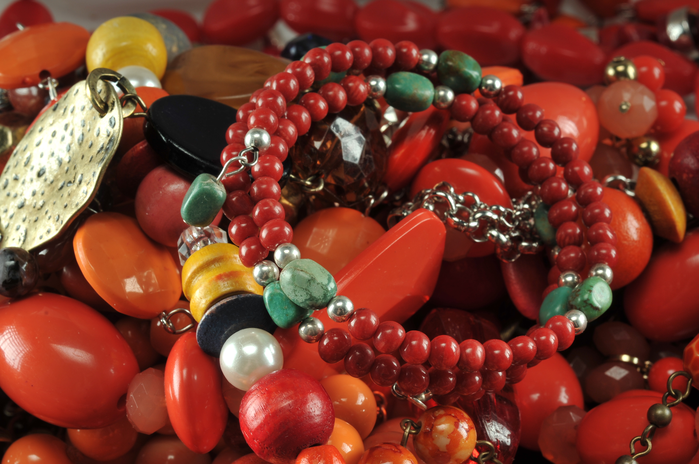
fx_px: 1745
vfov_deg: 15.2
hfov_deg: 22.6
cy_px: 232
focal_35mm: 90
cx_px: 350
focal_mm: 60
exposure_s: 1/250
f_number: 20
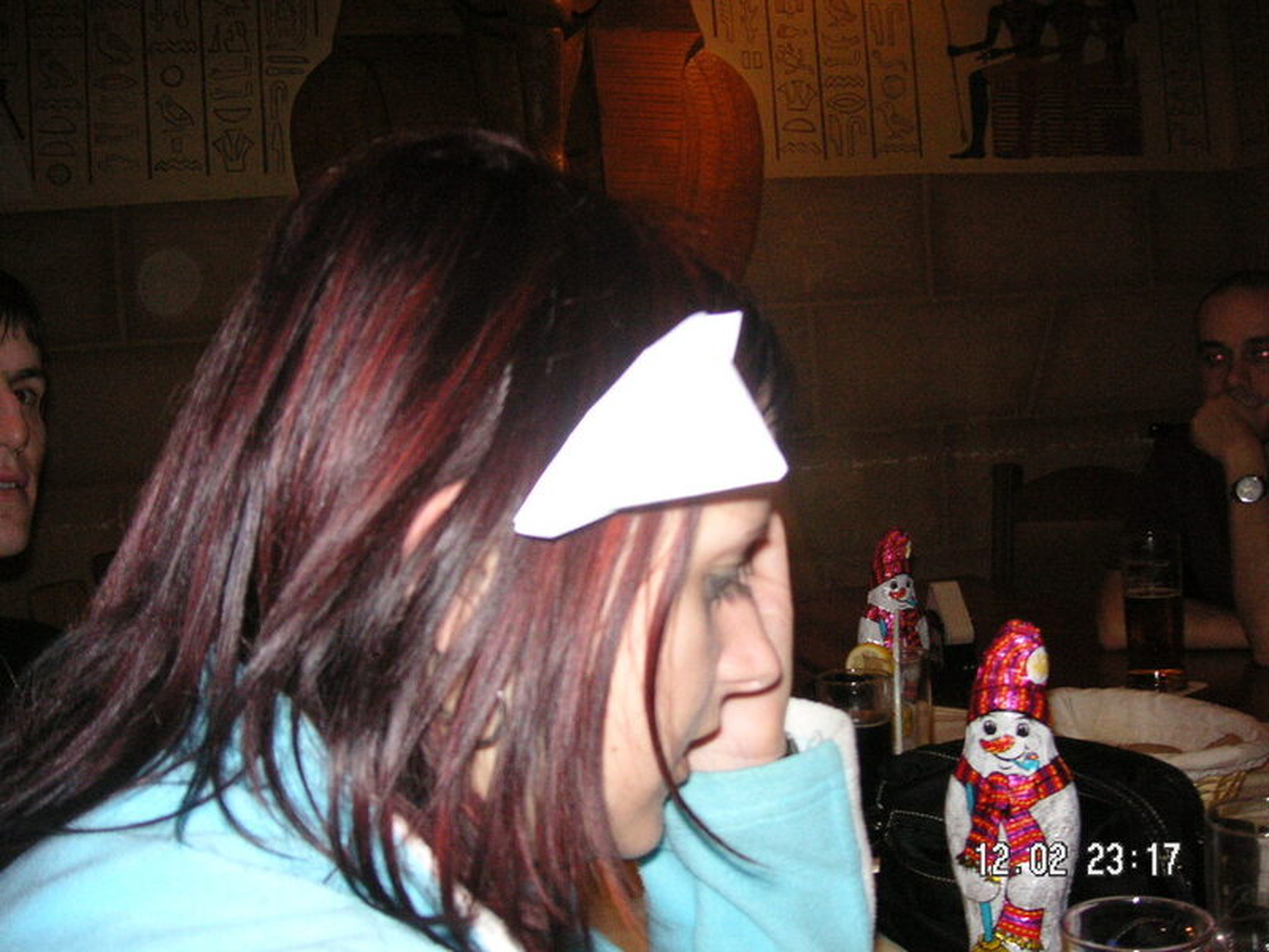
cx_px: 634
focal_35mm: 37
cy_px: 476
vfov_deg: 38.7
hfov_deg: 50.1
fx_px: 1356
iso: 160
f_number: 2.8
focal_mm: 6.1
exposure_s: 1/45
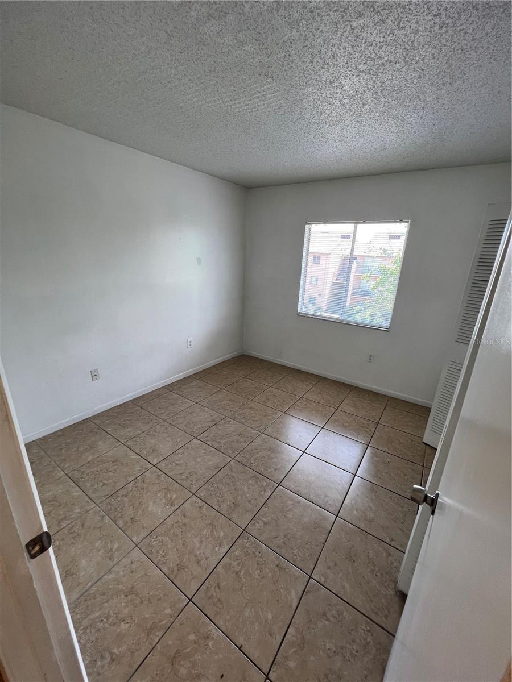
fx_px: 256
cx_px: 256
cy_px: 341
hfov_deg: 89.9
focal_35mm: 13
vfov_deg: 106.2
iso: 64
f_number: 1.8
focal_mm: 1.57
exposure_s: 1/120
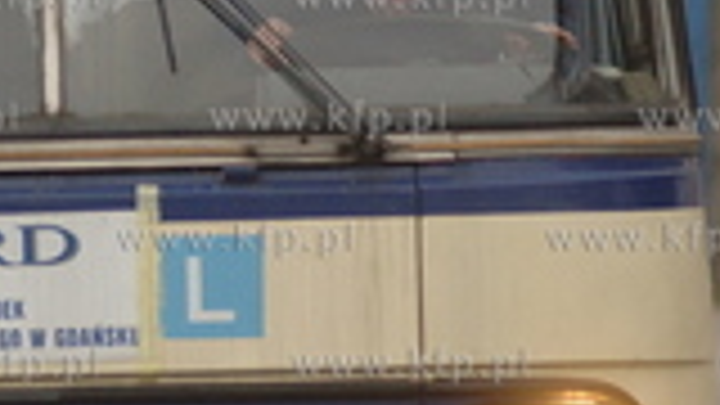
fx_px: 14949
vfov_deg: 1.6
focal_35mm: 783
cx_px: 140
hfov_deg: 2.8
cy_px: 54
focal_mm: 200
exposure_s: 1/500
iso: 800
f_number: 2.8
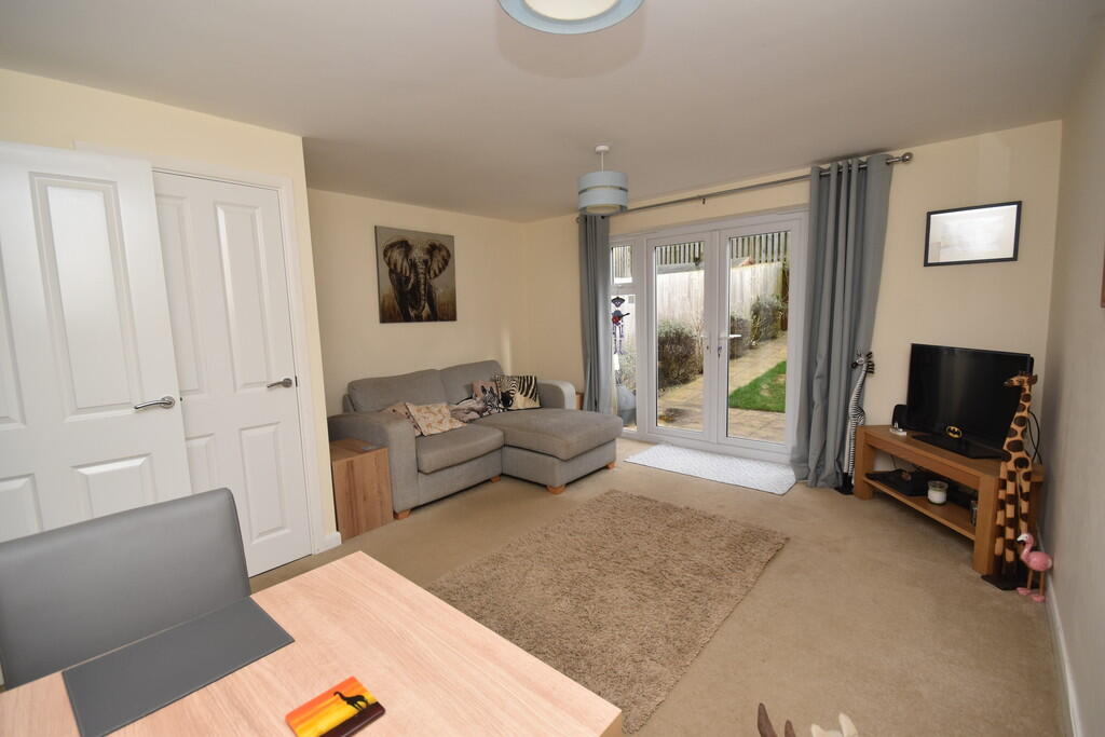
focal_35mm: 15
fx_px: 460
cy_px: 368
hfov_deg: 100.4
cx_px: 552
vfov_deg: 77.3
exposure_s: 1/125
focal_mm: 10
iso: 400
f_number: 8
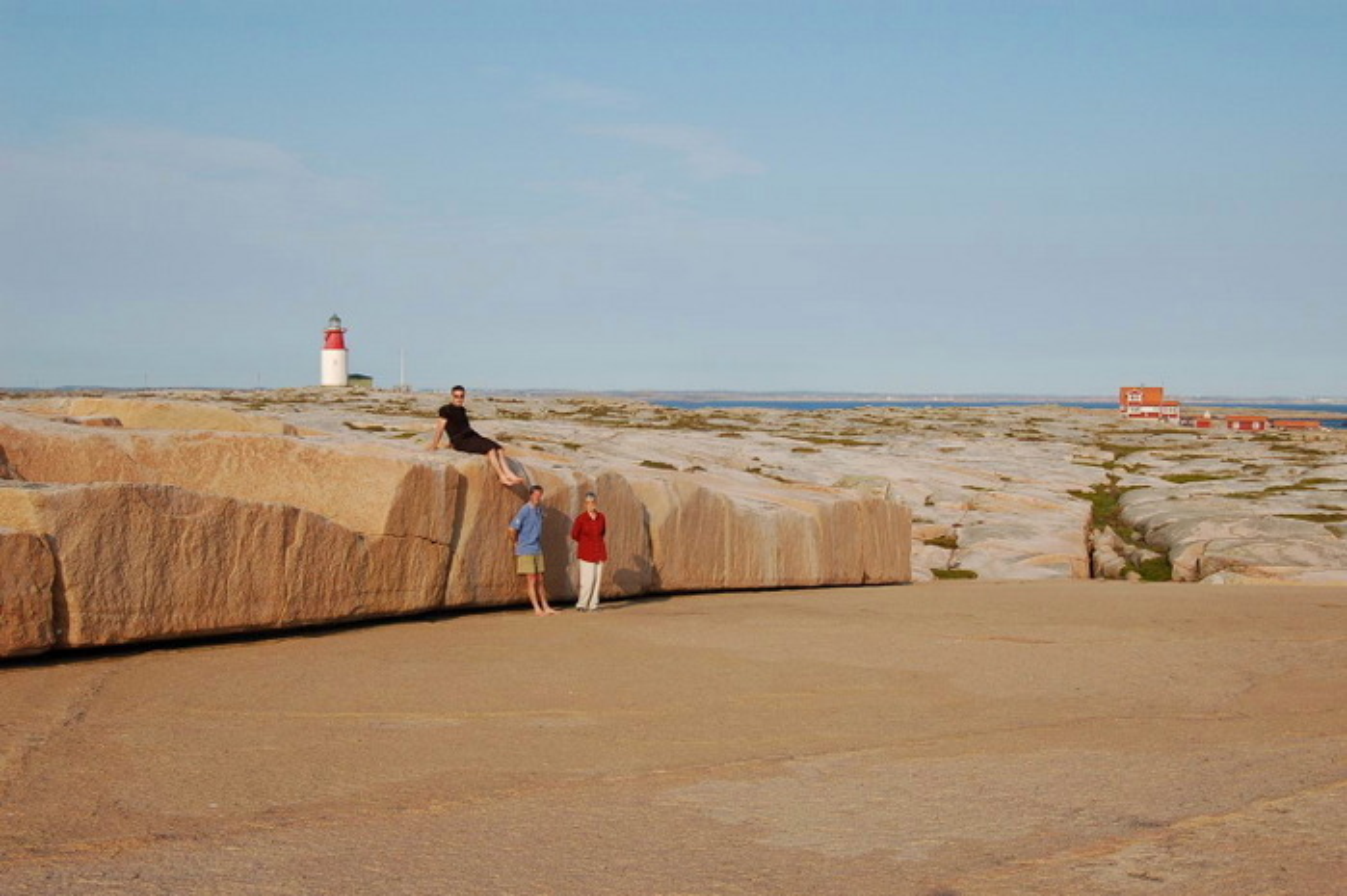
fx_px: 1458
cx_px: 674
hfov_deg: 49.6
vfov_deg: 34.2
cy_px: 448
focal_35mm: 39
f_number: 9
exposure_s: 1/320
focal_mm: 26
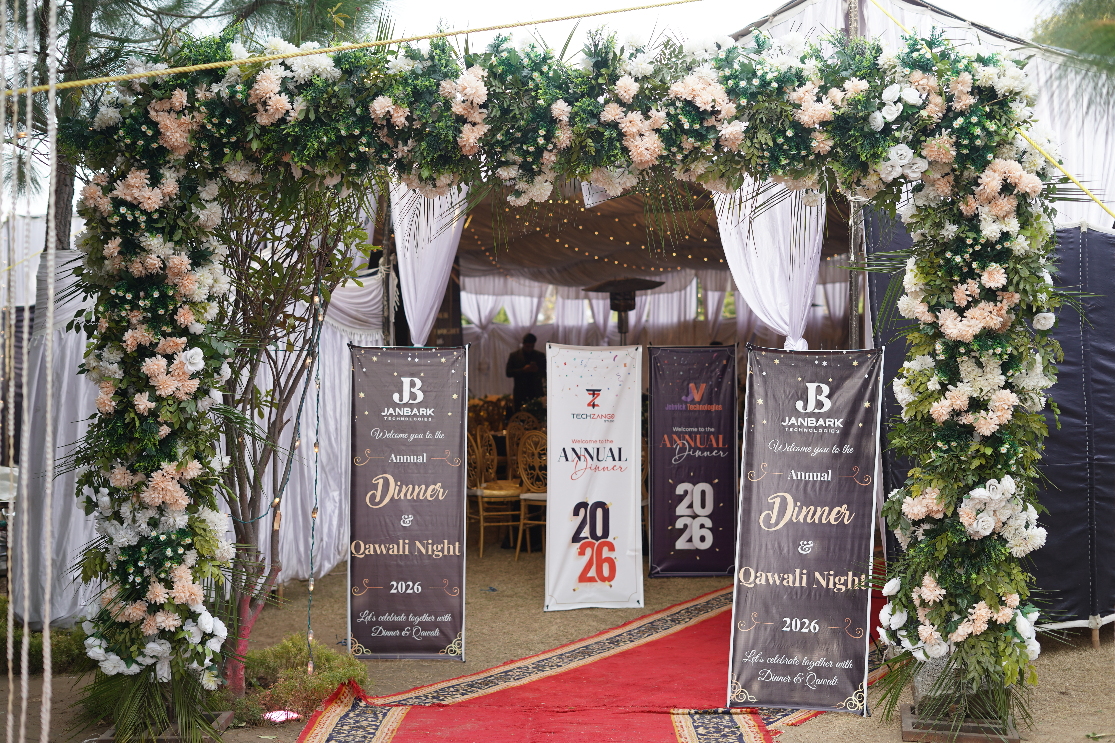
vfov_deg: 27.0
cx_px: 558
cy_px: 372
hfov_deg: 39.6
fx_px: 1548
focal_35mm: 50
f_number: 2.8
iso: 100
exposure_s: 1/200
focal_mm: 50
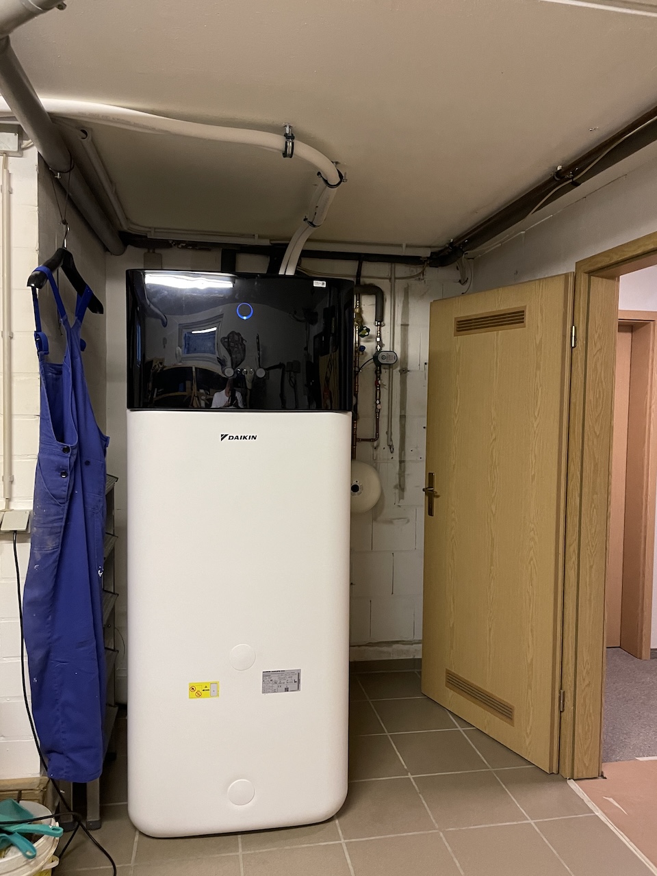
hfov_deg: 53.1
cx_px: 328
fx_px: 658
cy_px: 438
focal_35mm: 26
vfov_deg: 67.3
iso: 320
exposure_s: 1/50
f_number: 1.6
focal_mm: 4.2
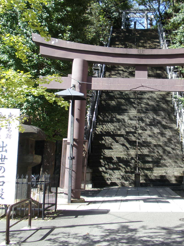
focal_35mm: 55
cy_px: 110
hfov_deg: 26.2
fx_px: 390
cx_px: 139
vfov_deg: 34.9
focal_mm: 6.6
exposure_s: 1/200
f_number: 3.5
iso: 64
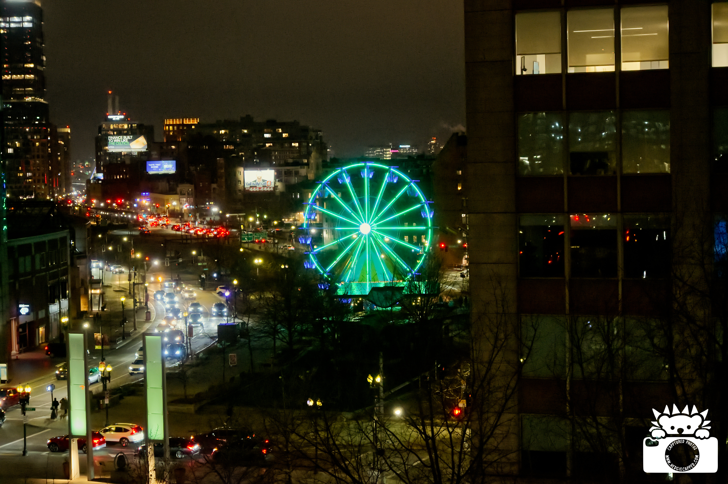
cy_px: 242
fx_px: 1516
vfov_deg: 18.2
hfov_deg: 27.0
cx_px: 364
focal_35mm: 75
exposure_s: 1/50
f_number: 6.3
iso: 12800
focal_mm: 50
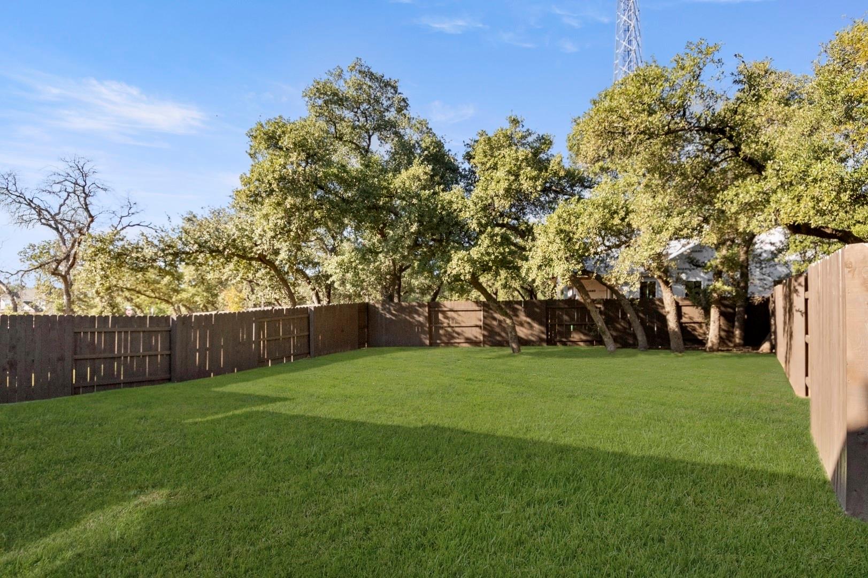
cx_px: 434
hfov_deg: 53.2
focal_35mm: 36
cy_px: 289
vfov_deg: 36.8
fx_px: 867
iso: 400
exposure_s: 1/640
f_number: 8
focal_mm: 24
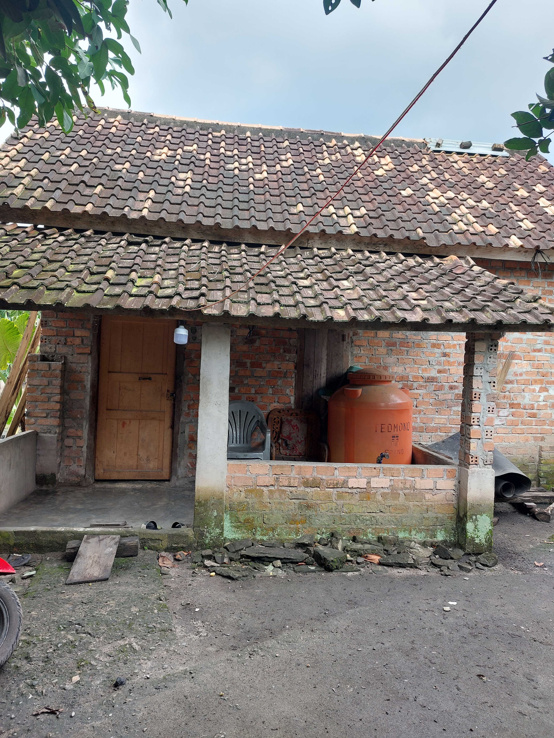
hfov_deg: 54.9
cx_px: 277
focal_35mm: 25
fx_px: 533
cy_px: 369
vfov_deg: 69.4
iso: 50
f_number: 1.8
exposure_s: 1/120
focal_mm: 5.23
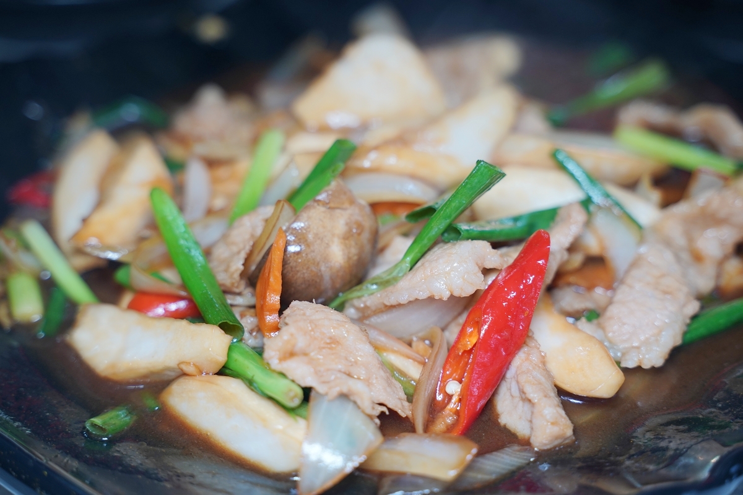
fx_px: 1548
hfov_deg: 27.0
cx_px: 372
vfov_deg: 18.2
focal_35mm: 75
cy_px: 248
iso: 400
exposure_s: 1/80
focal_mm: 75
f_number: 4
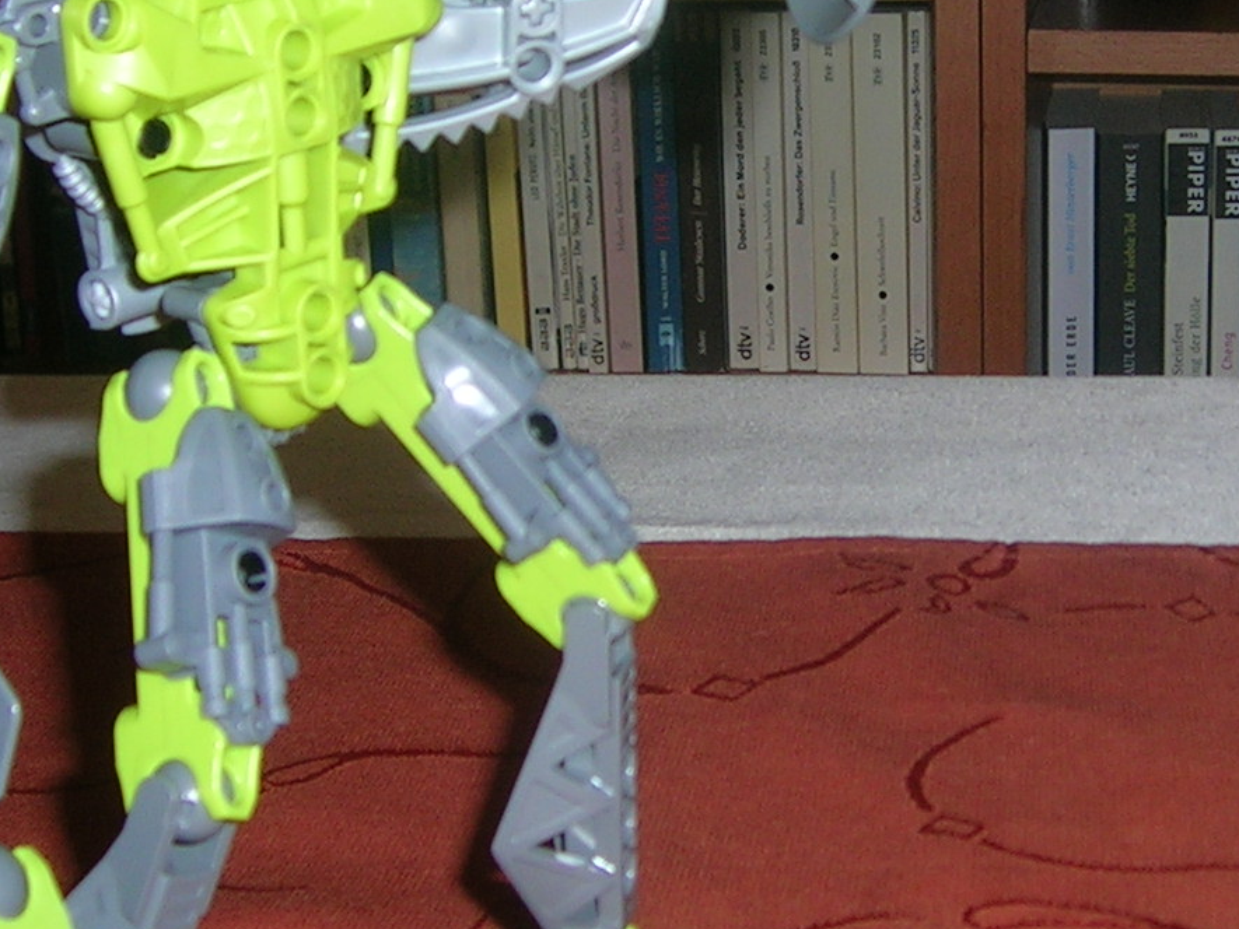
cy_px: 320
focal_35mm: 81
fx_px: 2900
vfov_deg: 18.2
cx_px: 862
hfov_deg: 24.0
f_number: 2.8
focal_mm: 5.4
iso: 50
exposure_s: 1/60.1
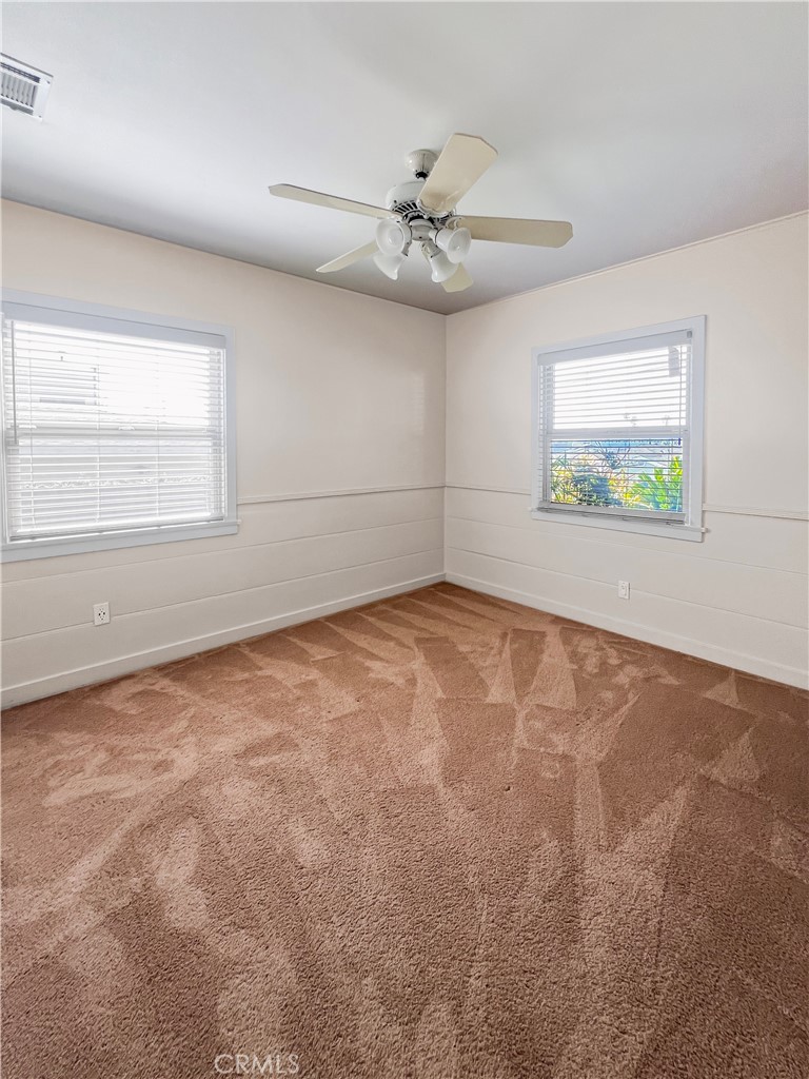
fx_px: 405
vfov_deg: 106.2
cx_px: 404
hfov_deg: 89.9
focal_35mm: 13
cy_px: 540
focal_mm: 1.57
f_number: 1.8
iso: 80
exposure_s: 1/100
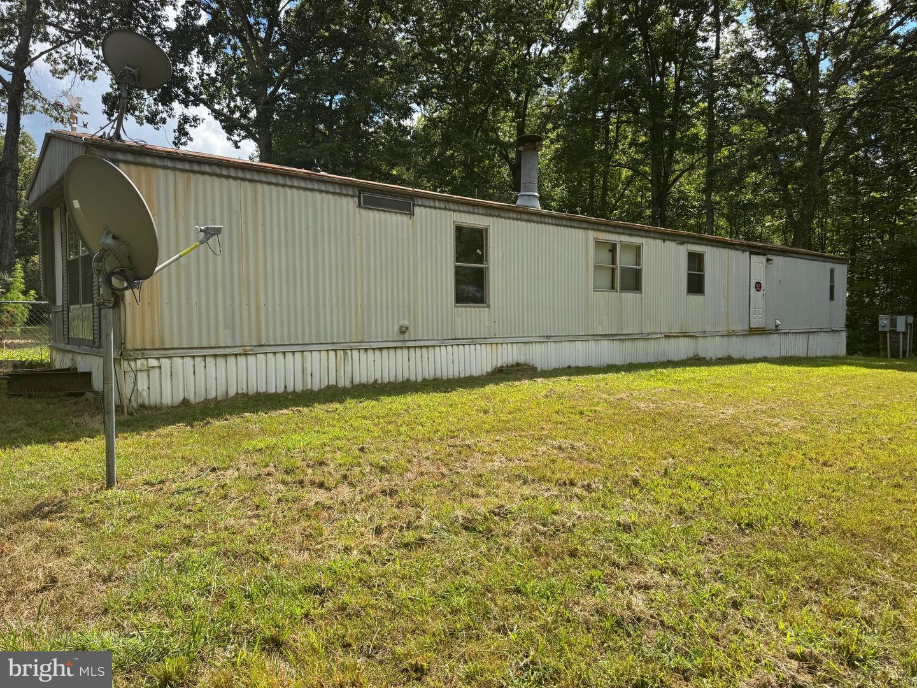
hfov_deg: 71.6
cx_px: 458
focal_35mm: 24
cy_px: 344
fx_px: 636
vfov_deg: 56.8
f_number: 1.78
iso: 80
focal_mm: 6.76
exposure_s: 1/2415
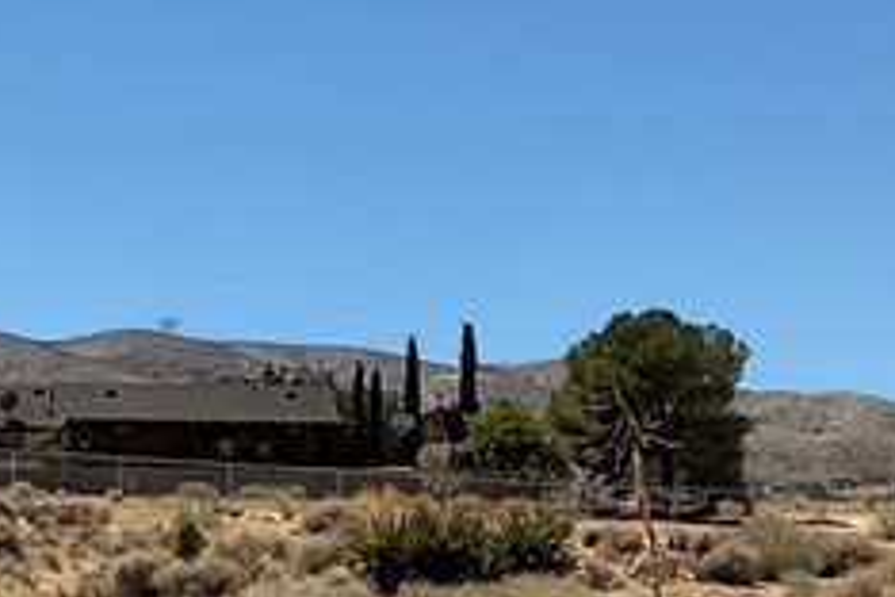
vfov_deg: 10.3
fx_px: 3281
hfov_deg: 14.8
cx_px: -306
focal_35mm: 132
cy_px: 605
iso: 16
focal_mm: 3
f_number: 1.8
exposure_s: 1/2959
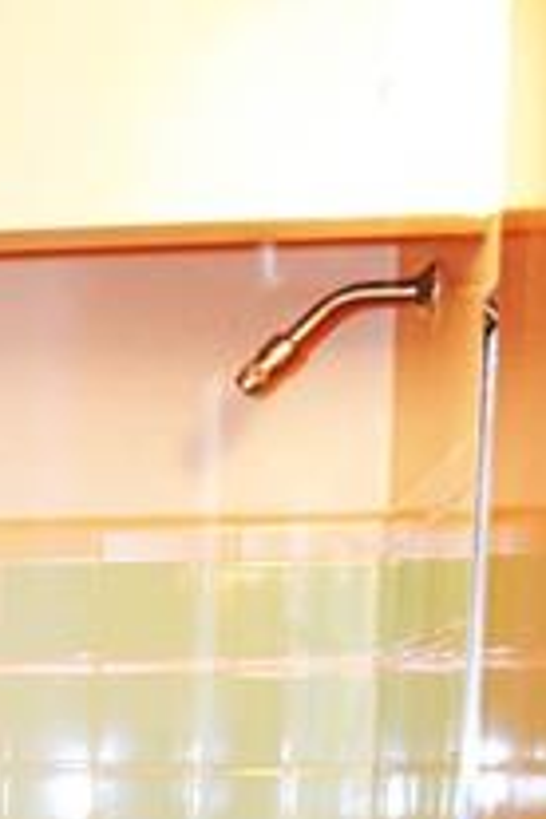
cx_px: -356
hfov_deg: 12.7
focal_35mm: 100
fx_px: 2275
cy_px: 1385
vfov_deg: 17.4
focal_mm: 18
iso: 640
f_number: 3.5
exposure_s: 1/60
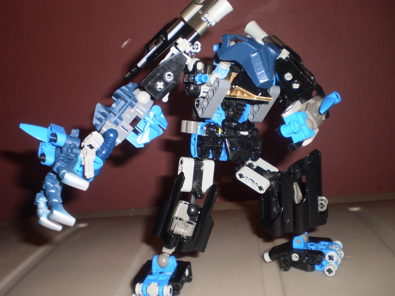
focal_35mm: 36
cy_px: 148
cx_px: 198
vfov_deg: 39.7
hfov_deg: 51.4
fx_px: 411
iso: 125
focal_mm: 6.3
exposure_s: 1/30
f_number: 3.1
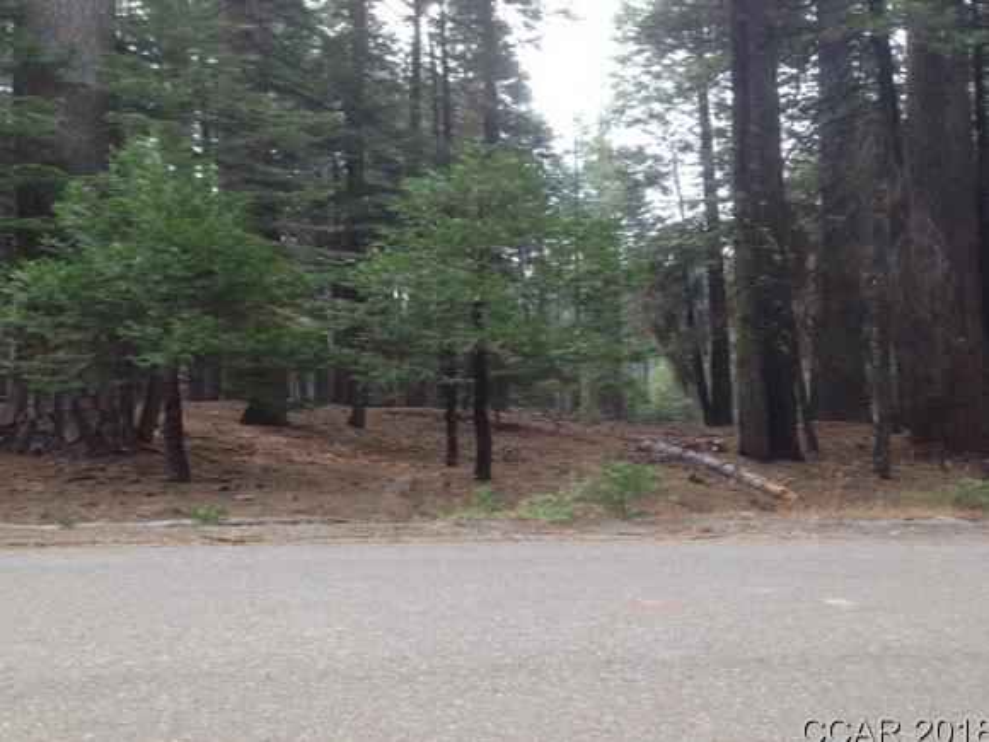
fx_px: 943
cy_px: 371
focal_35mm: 33
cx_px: 494
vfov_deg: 42.9
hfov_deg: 55.4
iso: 50
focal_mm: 4.12
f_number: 2.4
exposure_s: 1/140
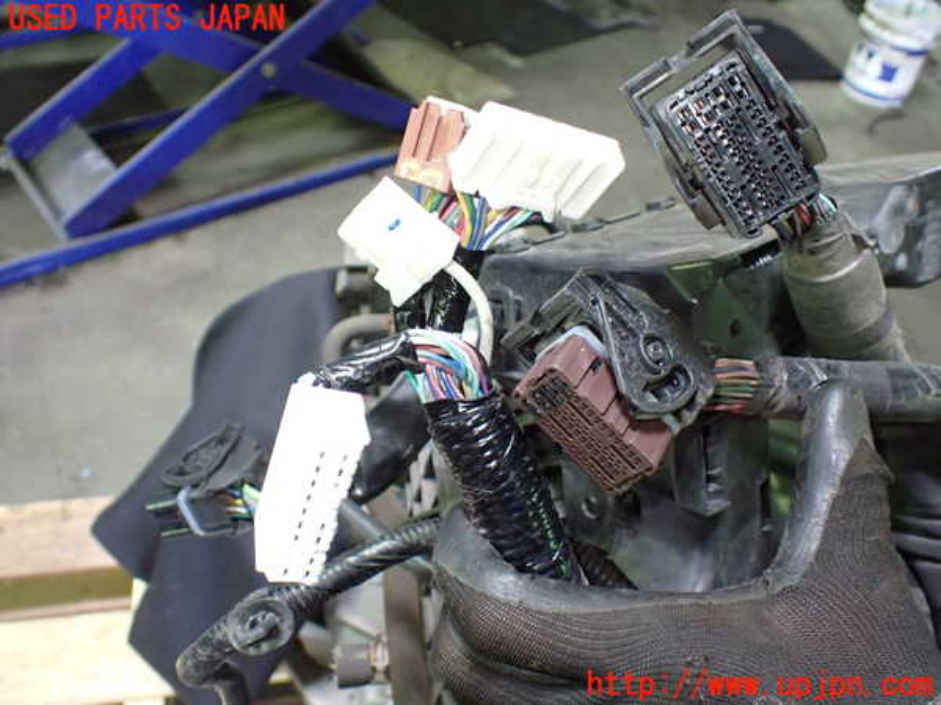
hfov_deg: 60.0
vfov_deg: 46.8
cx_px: 470
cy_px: 352
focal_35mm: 30
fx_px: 816
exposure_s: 1/80
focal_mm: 5.4
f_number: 2.3
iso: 800
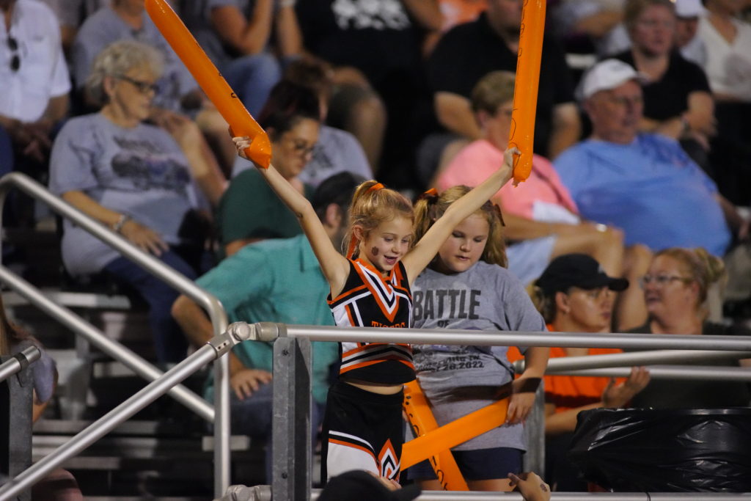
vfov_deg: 4.6
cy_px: 250
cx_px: 376
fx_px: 6259
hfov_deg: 6.9
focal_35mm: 300
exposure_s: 1/800
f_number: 2.8
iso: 12800
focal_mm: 300
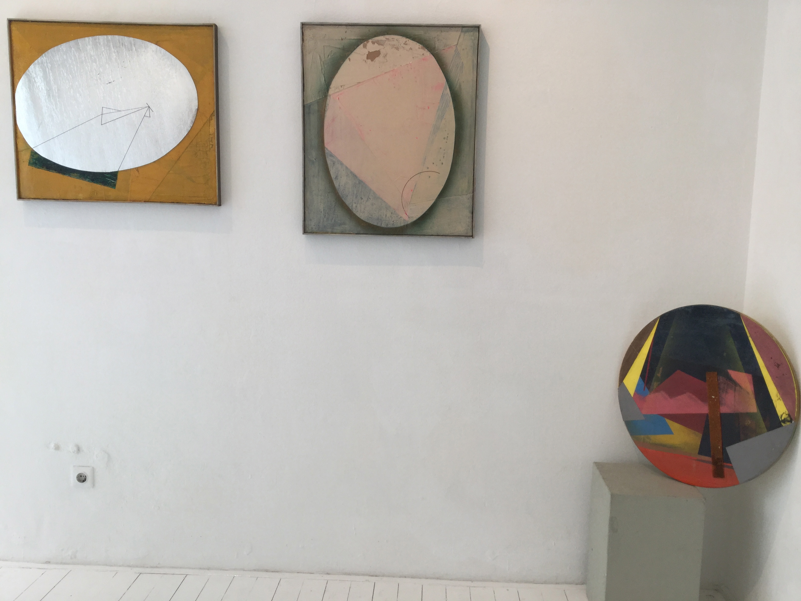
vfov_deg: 45.4
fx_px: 717
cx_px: 400
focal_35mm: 31
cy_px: 300
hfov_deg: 58.4
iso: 32
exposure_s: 1/50
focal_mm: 3.3
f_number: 2.4
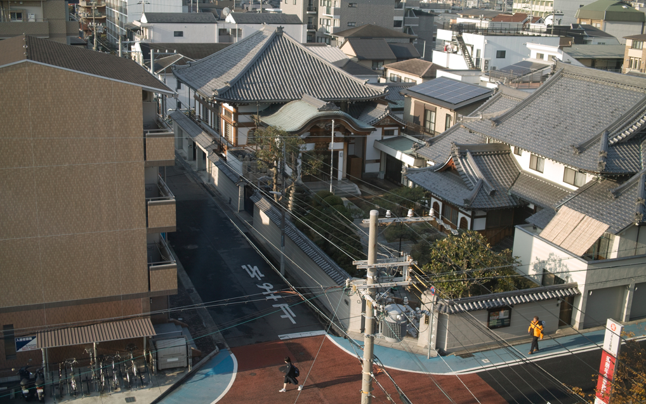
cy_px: 197
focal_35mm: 42
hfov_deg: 47.2
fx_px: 740
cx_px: 322
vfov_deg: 30.6
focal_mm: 24.2
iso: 100
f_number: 2.8
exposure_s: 1/500
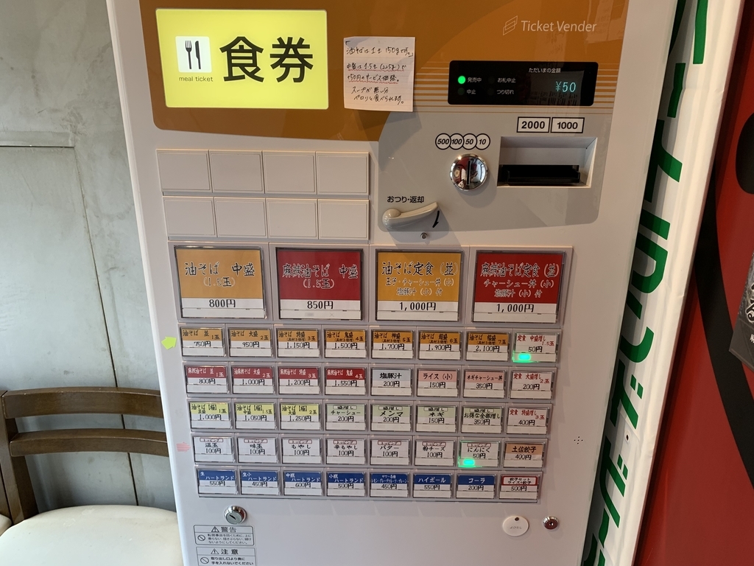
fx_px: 566
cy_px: 283
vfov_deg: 53.1
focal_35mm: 26
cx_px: 377
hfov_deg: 67.3
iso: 80
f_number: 1.8
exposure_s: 1/50
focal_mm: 4.25
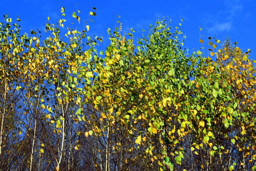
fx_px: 373
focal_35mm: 52
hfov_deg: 37.8
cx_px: 128
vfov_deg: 25.8
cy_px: 86
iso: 400
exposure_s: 1/400
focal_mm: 35
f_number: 11
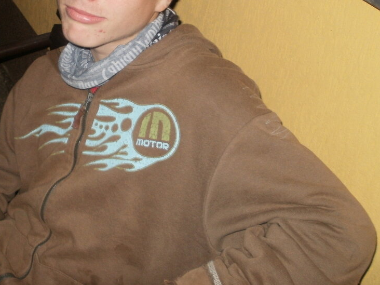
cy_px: 59
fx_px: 648
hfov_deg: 32.2
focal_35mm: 59
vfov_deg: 24.4
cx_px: 105
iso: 125
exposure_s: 1/30
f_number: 3.5
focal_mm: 6.3
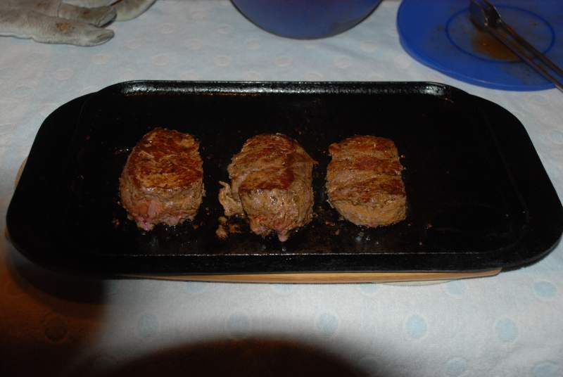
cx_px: 282
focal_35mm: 48
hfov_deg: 41.1
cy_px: 188
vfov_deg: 28.2
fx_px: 752
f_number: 4.2
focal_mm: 32
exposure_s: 1/60
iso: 400
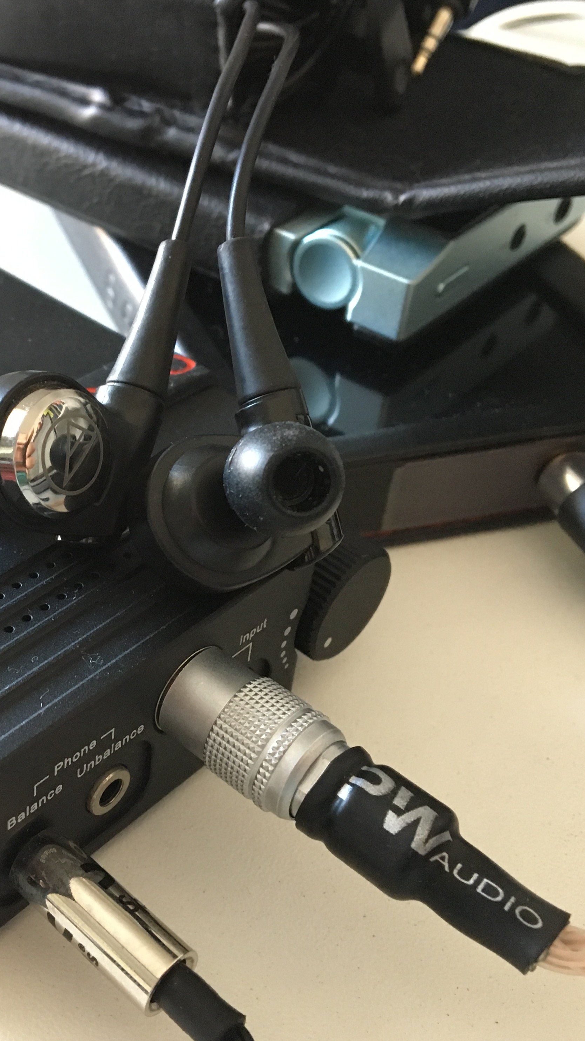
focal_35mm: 43
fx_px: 1186
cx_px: 39
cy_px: 513
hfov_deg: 26.6
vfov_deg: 47.4
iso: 200
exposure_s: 1/17
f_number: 2.2
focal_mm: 4.15
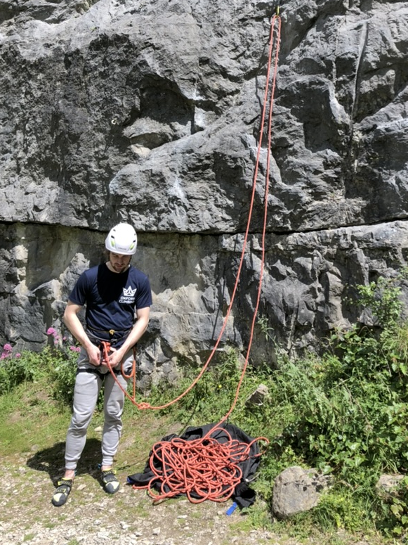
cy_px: 192
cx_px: 244
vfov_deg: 49.5
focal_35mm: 37
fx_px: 582
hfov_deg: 38.5
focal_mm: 3.99
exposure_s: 1/923
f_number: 1.8
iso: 20
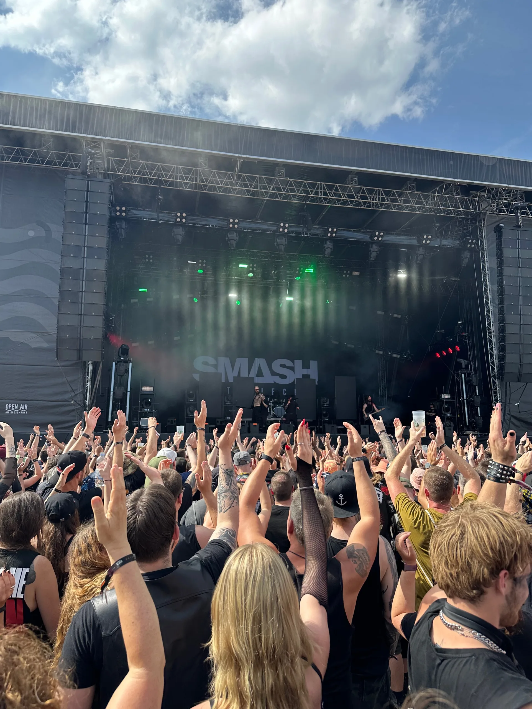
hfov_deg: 56.8
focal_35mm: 24
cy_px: 354
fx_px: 492
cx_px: 266
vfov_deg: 71.6
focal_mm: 6.86
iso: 80
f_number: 1.78
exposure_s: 1/2252
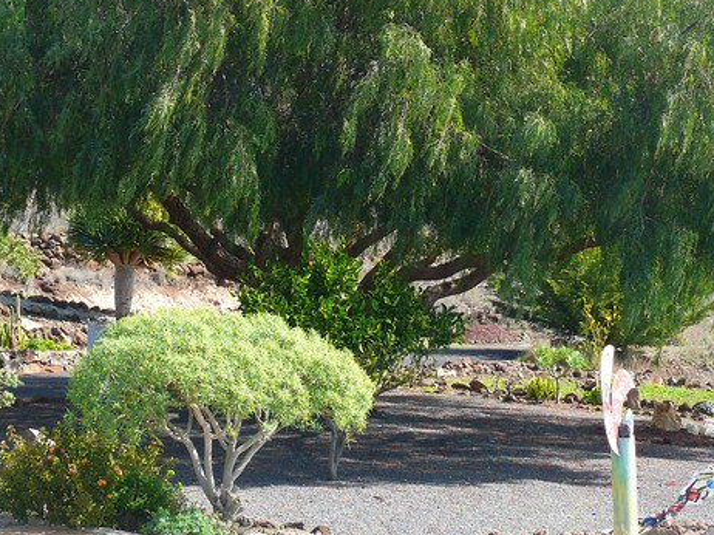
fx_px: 1608
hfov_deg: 25.0
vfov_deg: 18.7
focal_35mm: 78
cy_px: 116
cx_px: 379
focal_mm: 10.2
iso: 100
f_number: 3.6
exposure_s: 1/100
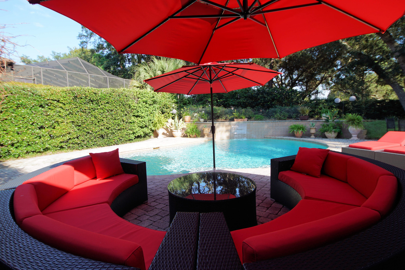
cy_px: 135
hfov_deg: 90.0
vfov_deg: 67.4
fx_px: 203
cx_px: 202
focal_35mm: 18
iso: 100
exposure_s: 1/100
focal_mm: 12
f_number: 5.6
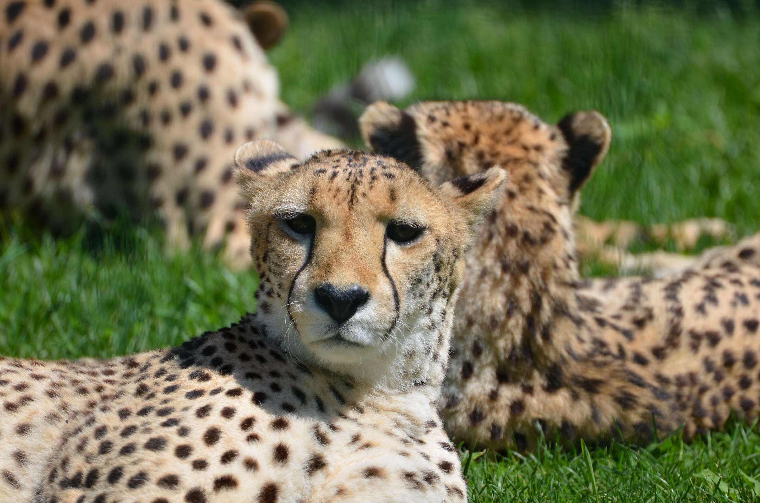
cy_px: 252
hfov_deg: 4.6
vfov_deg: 3.0
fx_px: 9479
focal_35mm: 450
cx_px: 380
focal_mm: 300
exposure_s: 1/400
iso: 100
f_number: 5.6
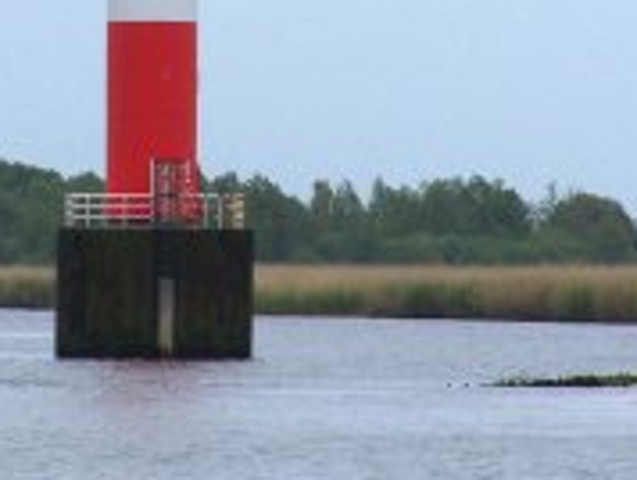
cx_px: 186
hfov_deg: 3.3
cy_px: -14
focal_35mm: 602
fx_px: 11093
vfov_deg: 2.5
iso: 80
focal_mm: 44.4
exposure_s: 1/640
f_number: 5
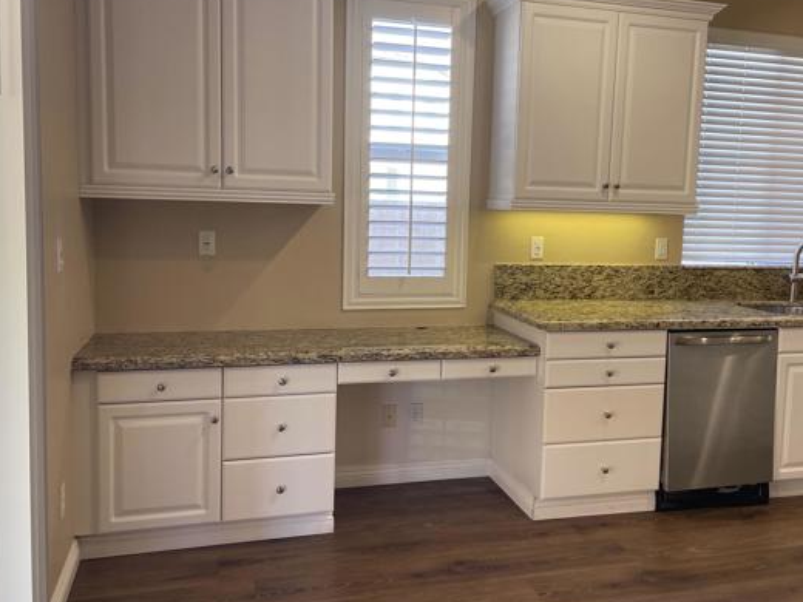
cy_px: 273
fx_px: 742
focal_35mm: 32
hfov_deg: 56.7
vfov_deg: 44.1
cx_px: 435
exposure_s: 1/120
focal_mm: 4.2
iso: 100
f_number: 1.6
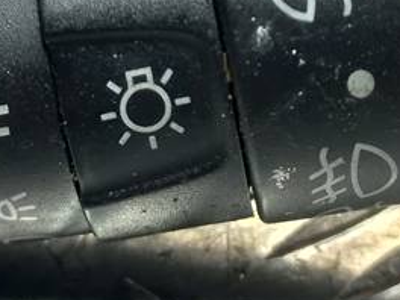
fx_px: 1121
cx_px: 227
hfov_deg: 20.2
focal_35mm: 97
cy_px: 5
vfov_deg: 15.0
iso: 50
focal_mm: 4.6
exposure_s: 1/50
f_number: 1.8
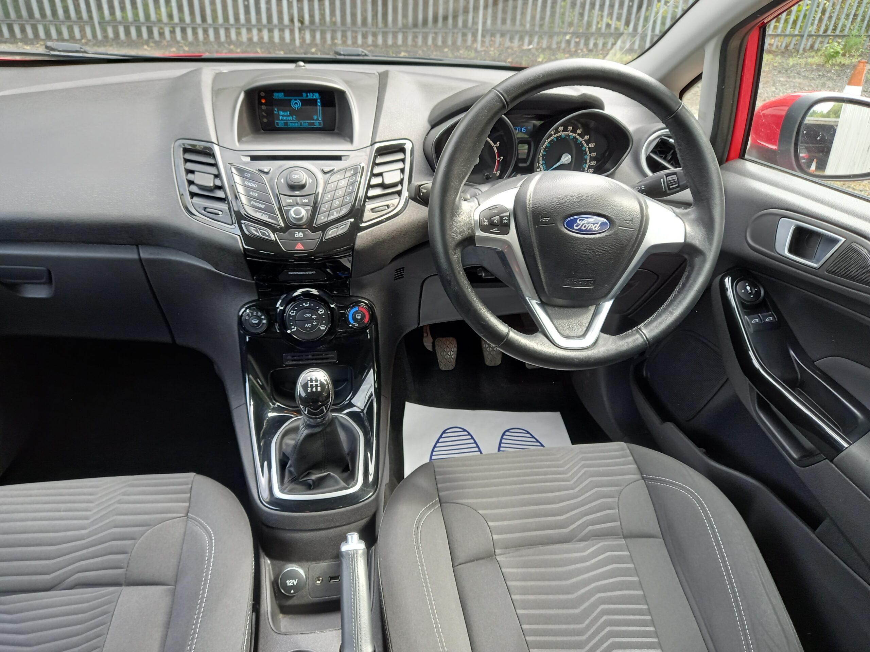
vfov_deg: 54.9
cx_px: 435
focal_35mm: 25
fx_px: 628
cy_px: 326
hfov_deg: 69.4
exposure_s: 1/50
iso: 80
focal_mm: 4.6
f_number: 2
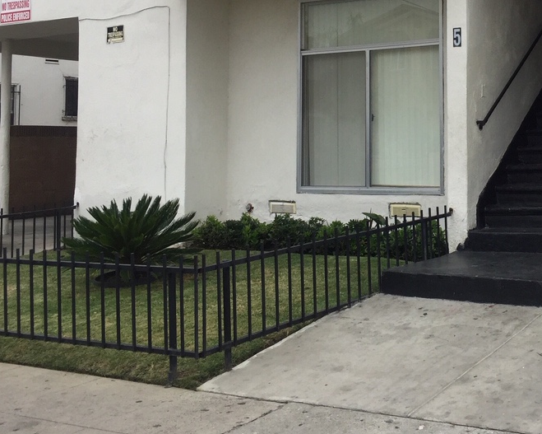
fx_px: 882
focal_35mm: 55
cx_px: 433
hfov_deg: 33.2
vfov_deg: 27.1
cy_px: 92
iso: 32
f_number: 2.2
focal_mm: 4.15
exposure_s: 1/1799
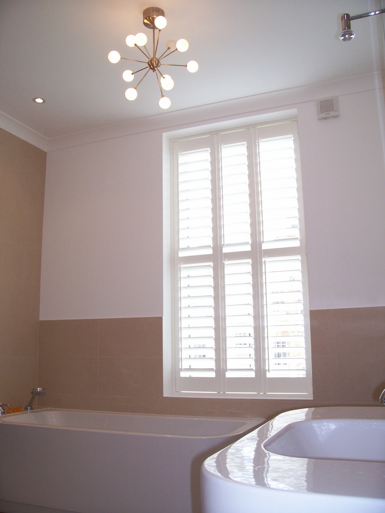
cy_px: 256
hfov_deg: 41.8
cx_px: 192
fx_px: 504
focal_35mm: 34
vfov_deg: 54.0
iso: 80
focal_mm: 5.6
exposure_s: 1/64
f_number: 2.7
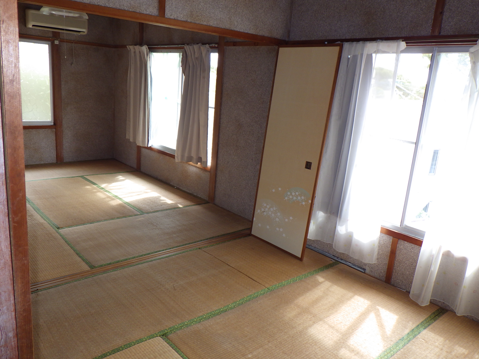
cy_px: 180
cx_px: 240
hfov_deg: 63.4
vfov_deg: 49.7
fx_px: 387
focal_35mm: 28
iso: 125
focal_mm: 5
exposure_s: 1/45
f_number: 3.5
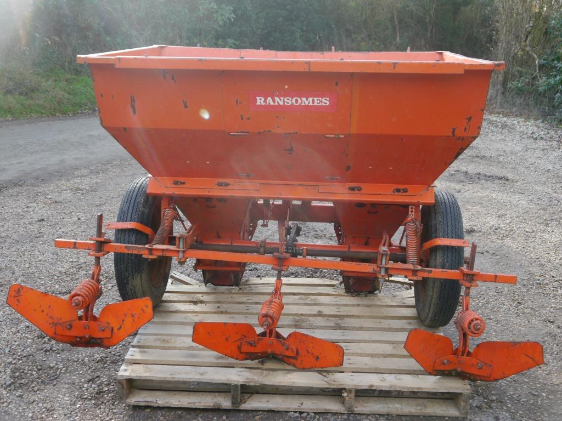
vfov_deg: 36.0
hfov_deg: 46.8
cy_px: 210
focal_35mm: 40
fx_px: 649
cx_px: 281
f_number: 4.2
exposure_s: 1/80
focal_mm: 20
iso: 160
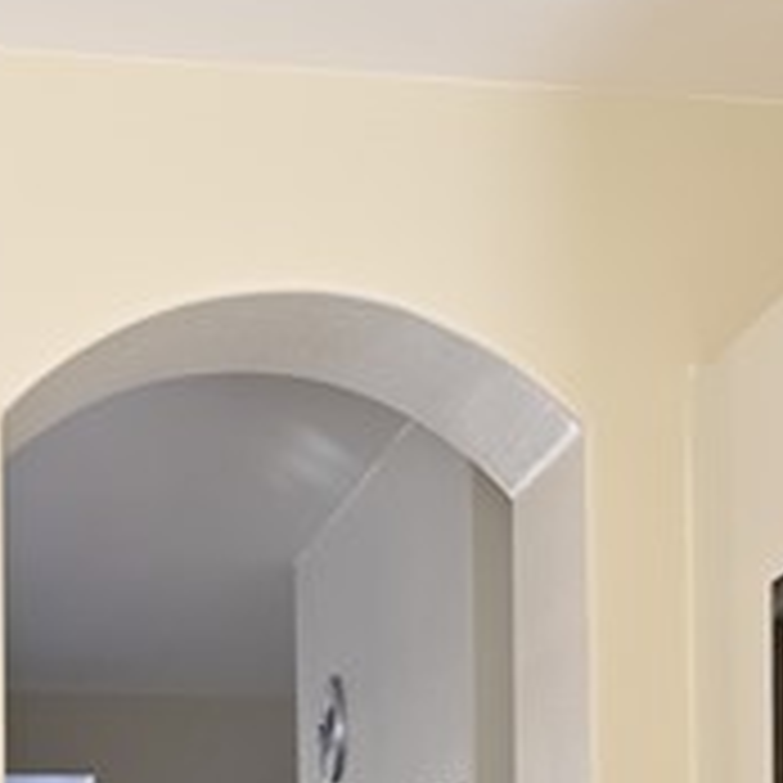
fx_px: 3062
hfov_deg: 14.6
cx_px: 434
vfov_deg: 13.6
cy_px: 1199
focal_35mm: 120
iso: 400
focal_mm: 22.5
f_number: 8
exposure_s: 1/20
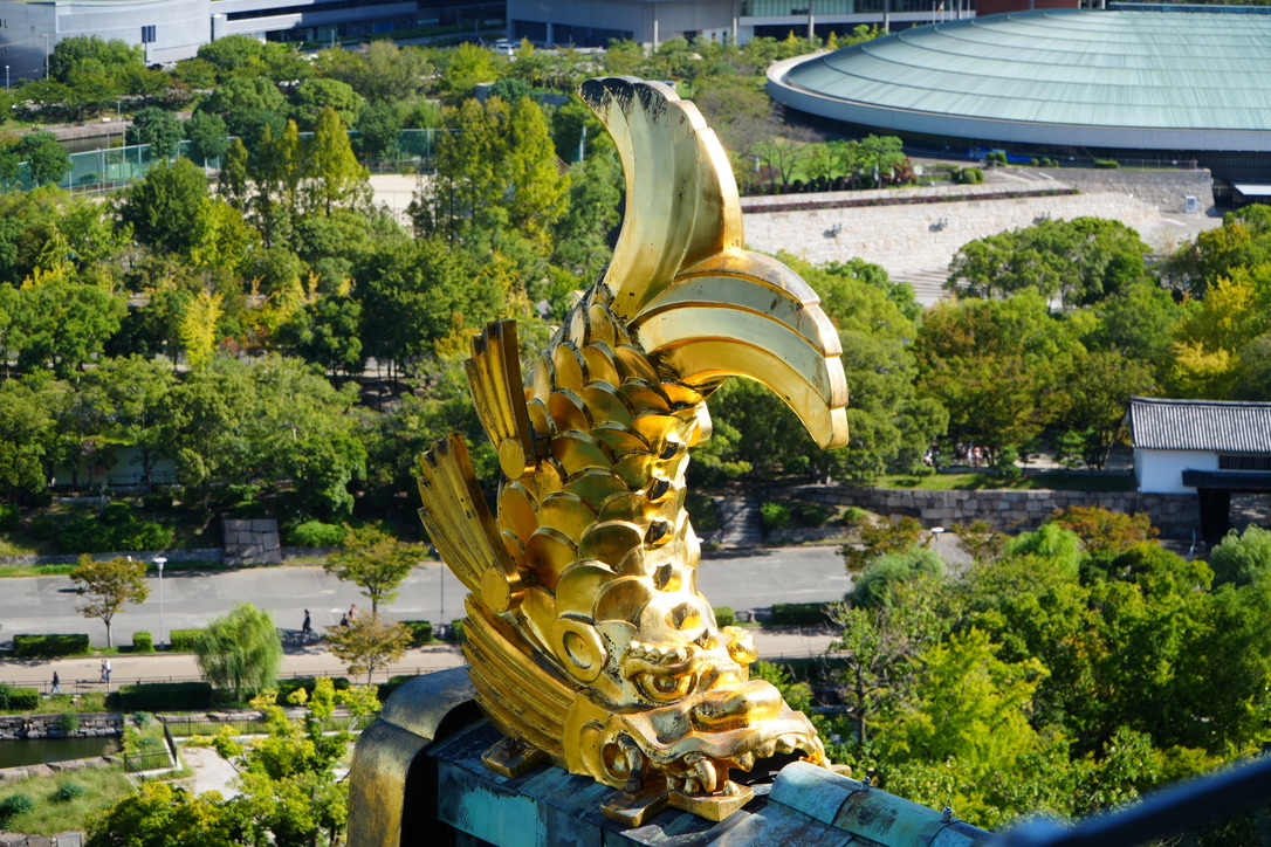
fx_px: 2912
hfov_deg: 24.6
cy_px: 424
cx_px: 636
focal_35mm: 82
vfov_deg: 16.6
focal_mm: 55
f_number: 7.1
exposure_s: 1/160
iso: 100
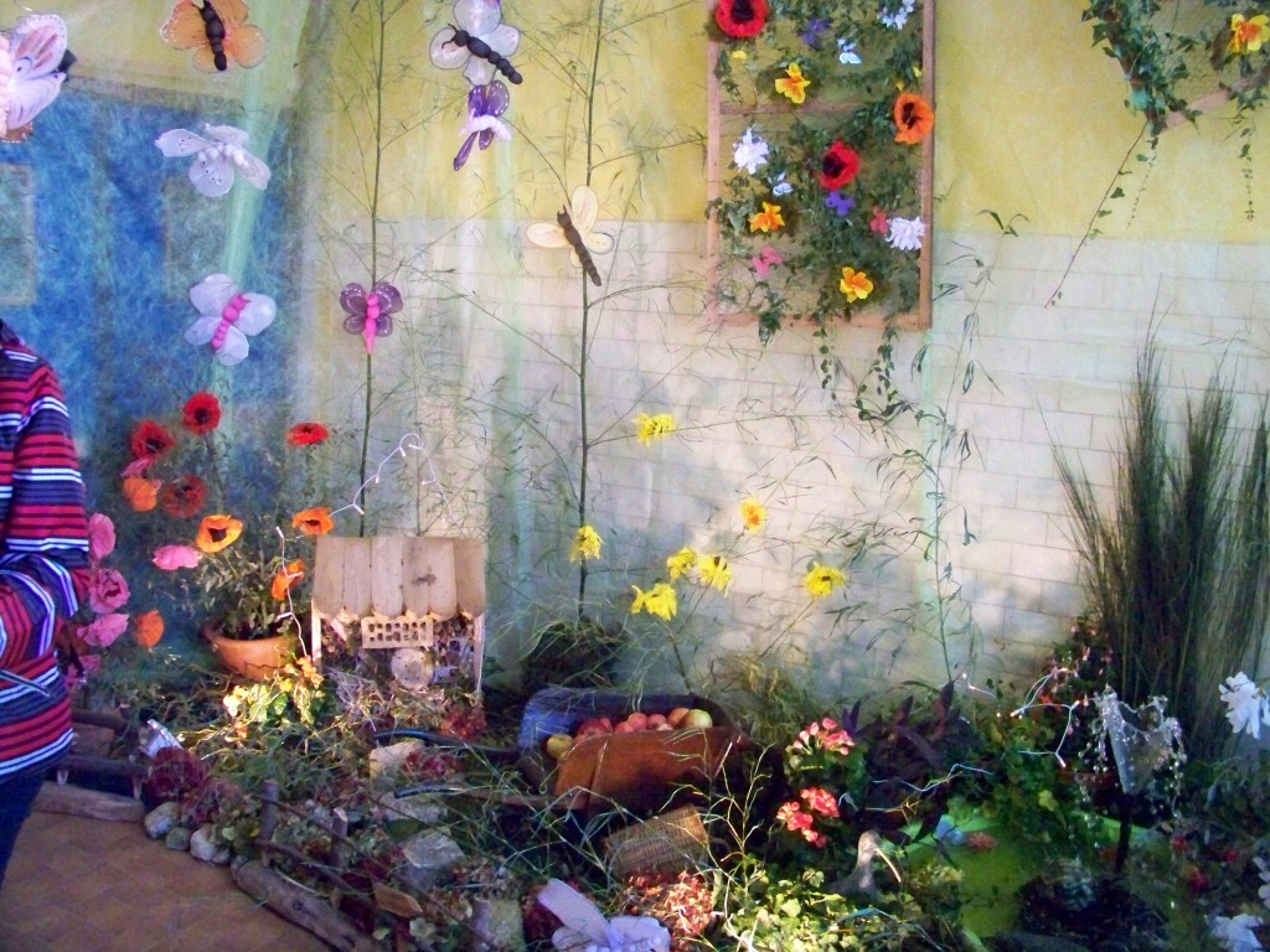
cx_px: 635
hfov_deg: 55.4
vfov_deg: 42.9
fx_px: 1211
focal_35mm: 33
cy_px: 476
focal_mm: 5.85
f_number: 2.8
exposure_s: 1/250
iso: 1600
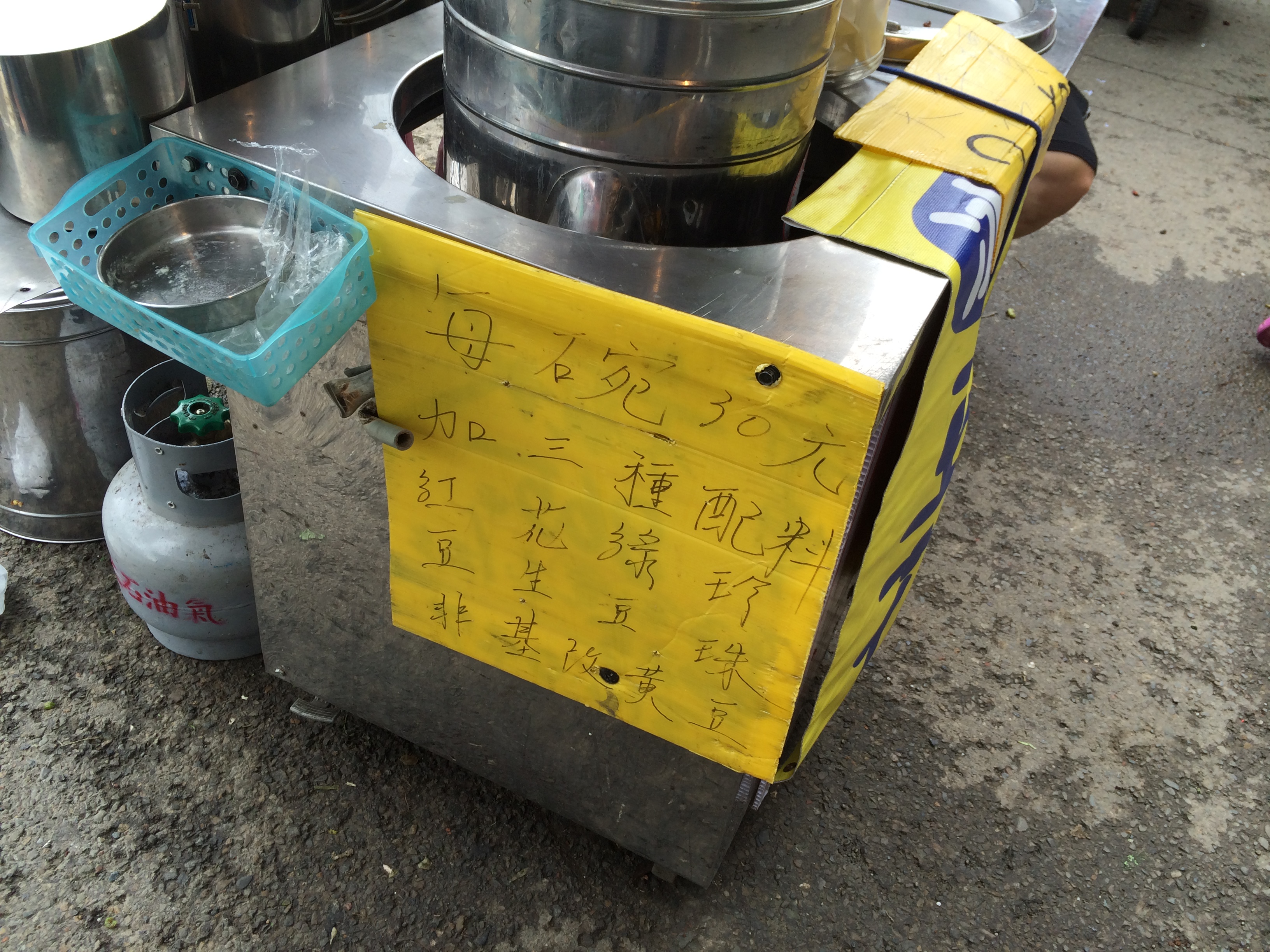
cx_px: 635
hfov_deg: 60.0
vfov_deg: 46.8
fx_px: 1101
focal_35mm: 30
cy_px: 476
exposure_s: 1/238
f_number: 2.2
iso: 32
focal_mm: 4.12
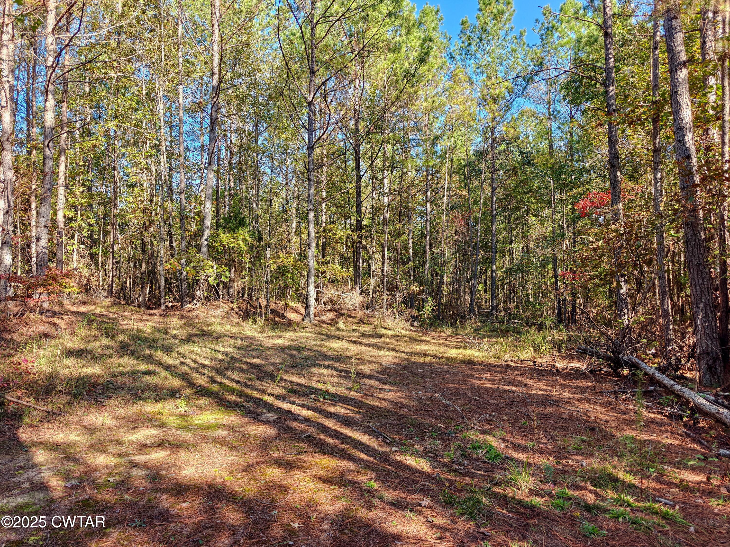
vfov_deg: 58.9
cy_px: 274
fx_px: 485
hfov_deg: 73.9
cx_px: 365
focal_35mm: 23
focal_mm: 6.06
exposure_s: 1/152
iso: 50
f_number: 1.6
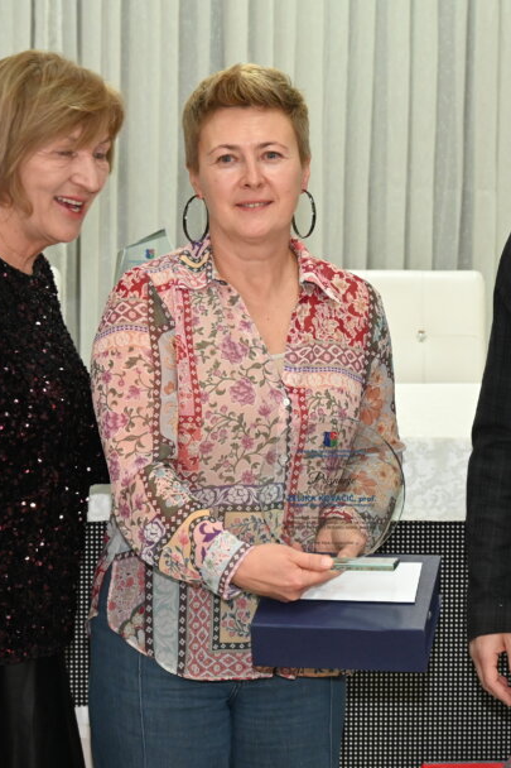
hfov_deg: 12.9
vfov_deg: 19.3
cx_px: 331
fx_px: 2258
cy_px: 390
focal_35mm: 106
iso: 2800
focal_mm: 63
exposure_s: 1/60
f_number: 6
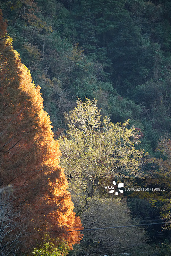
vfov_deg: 6.7
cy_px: 128
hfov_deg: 4.5
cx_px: 86
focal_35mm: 308
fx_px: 2195
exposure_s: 1/1600
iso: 5000
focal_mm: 308
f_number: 5.6
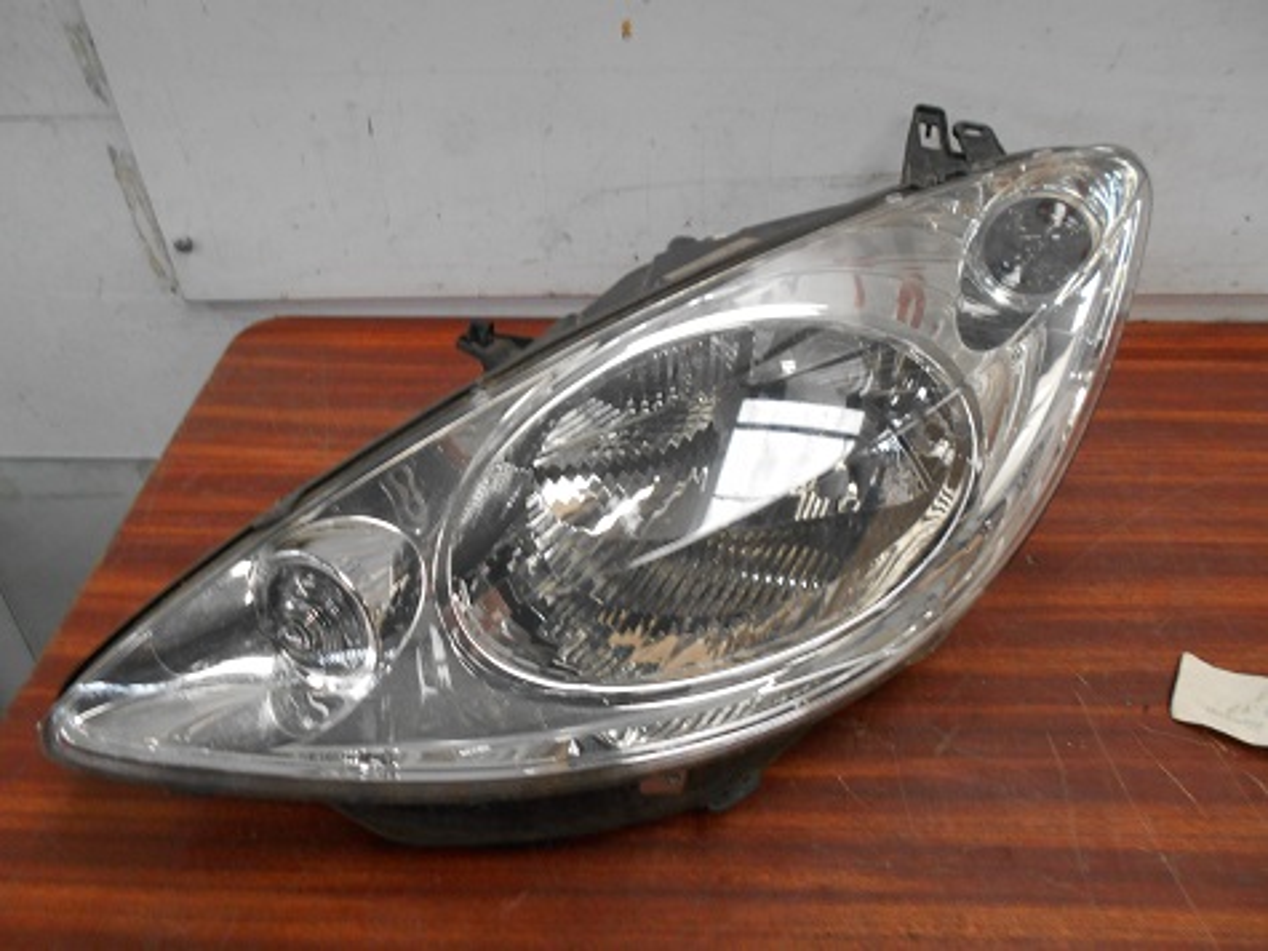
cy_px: 476
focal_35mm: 26
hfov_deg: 67.3
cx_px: 634
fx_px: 952
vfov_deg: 53.0
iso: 280
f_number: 3.2
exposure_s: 1/30
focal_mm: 4.6
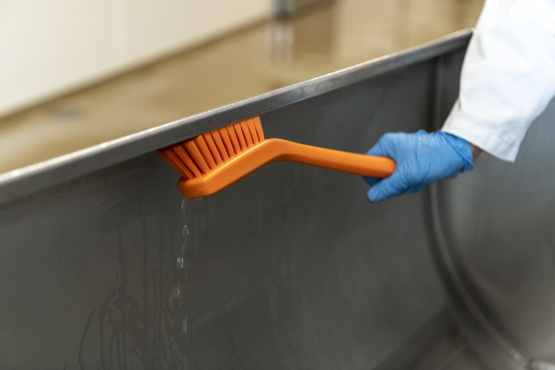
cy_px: 185
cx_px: 278
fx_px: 848
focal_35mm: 55
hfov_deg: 36.2
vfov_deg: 24.6
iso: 1000
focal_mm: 55
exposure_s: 1/100
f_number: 2.8
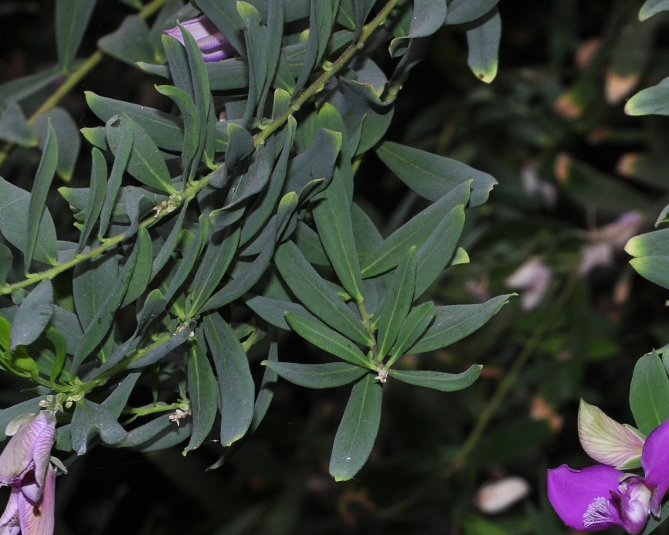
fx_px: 3109
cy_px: 279
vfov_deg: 9.8
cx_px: 371
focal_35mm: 157
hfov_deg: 12.3
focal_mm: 70
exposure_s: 1/60
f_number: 11
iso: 200
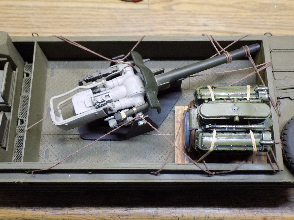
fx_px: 348
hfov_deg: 45.8
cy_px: 110
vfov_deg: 35.1
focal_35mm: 41
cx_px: 147
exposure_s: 1/30
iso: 360
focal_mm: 7.3
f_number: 3.6
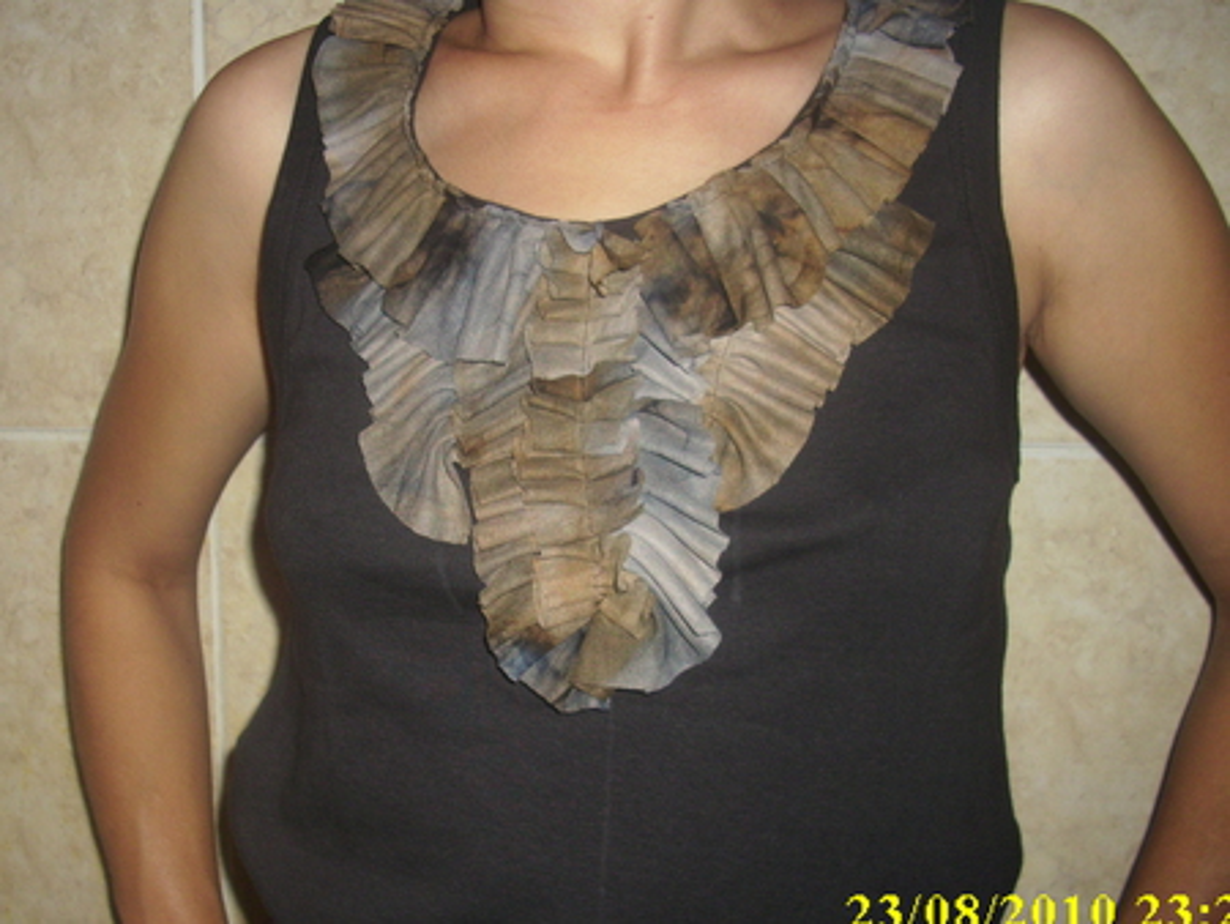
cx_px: 615
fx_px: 1102
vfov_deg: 45.5
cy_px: 462
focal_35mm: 31
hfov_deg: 58.3
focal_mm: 6.2
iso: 50
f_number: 2.8
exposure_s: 1/60
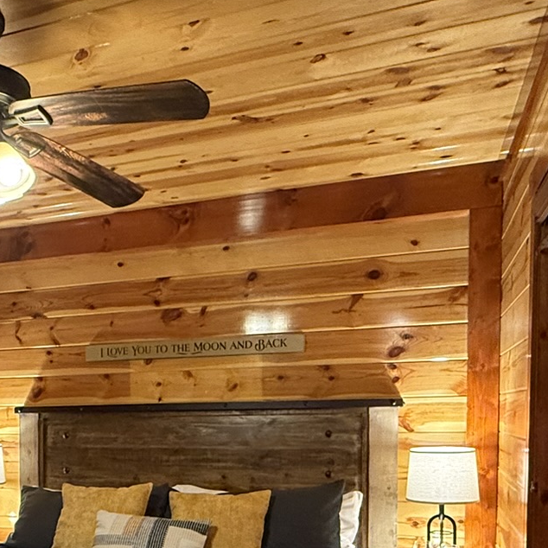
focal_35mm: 40
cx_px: 128
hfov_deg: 40.5
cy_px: 459
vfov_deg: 39.7
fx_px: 716
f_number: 2.2
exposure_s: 1/60
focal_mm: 2.22
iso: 400
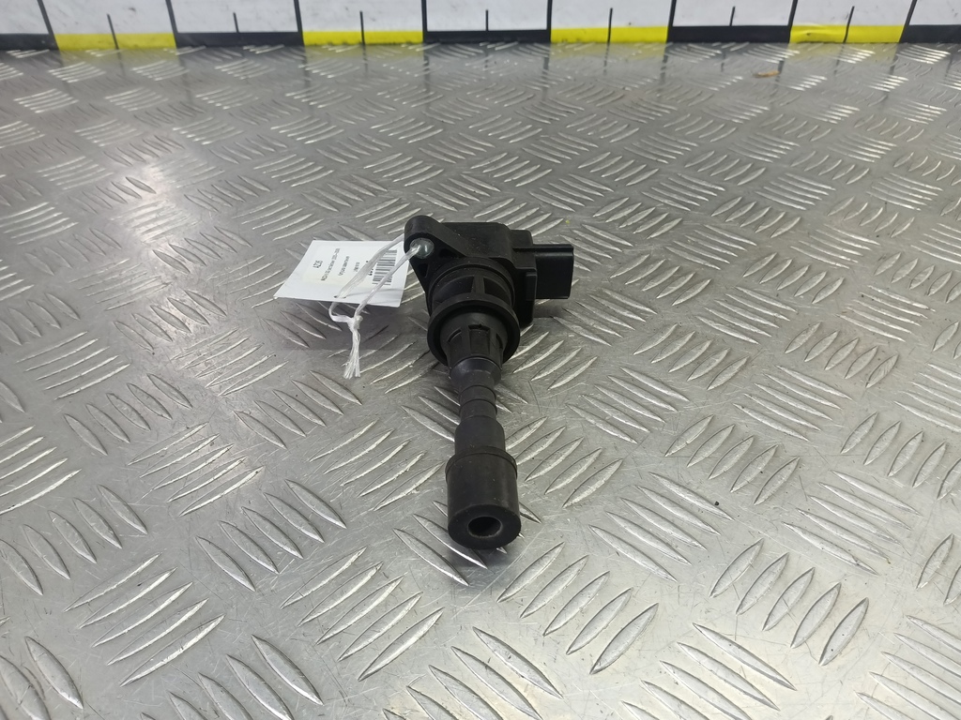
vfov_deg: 58.9
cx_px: 480
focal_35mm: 23
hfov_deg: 73.9
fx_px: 639
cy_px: 360
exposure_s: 1/50
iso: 125
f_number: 1.6
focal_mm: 4.11
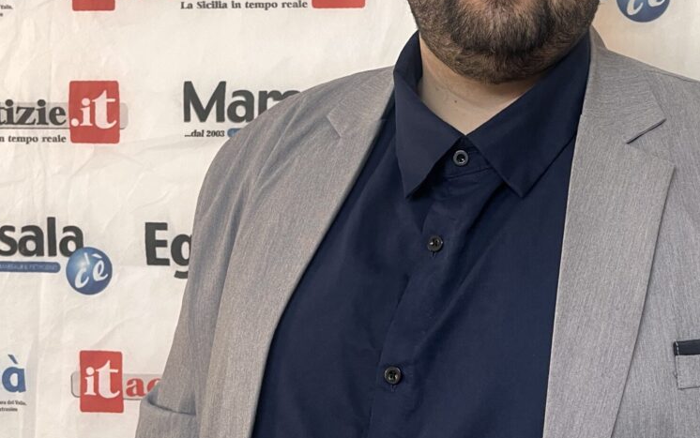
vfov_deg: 26.4
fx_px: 916
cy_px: 84
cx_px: 505
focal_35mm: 48
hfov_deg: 40.9
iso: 80
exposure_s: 1/50
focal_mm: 5.1
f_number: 1.6
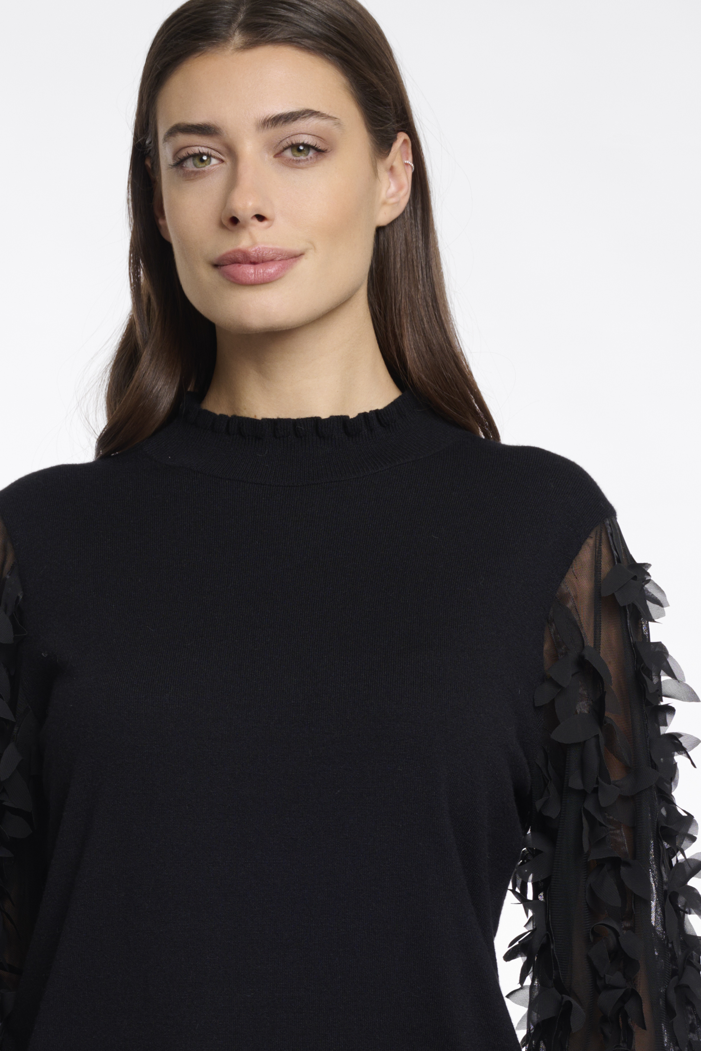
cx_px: 225
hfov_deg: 8.6
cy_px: 784
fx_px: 4673
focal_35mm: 160
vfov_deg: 12.8
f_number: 8
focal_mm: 94
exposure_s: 1/200
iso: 125
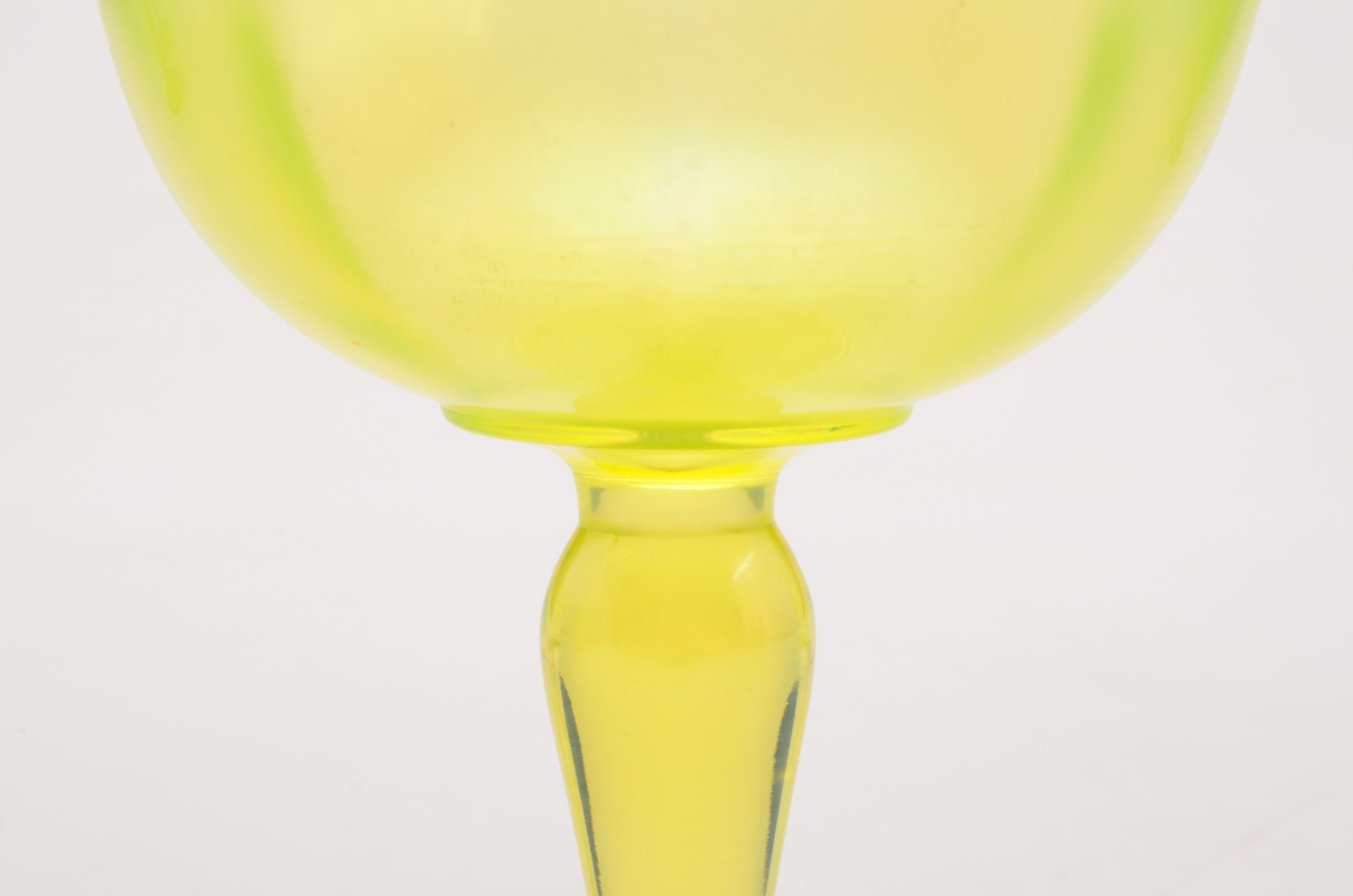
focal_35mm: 82
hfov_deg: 24.7
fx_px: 3094
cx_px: 676
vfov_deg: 16.5
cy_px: 448
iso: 100
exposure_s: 1/160
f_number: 25
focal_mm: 55
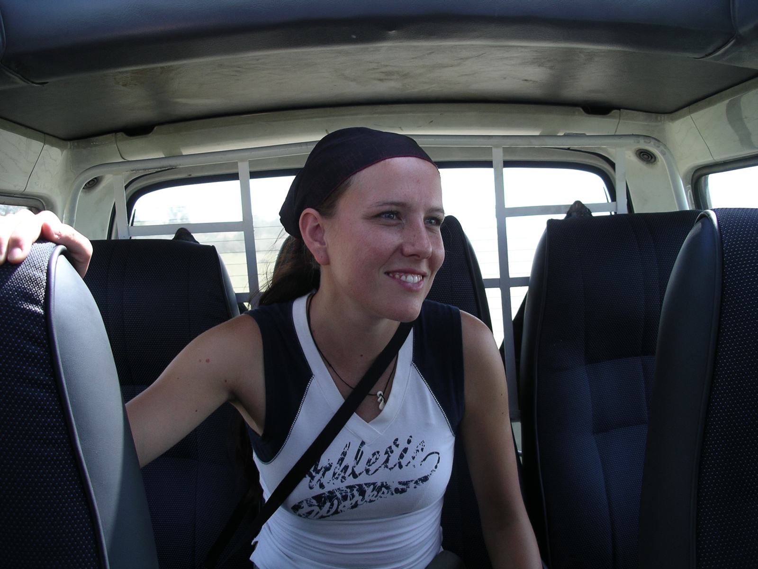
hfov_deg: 50.1
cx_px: 379
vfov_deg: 38.7
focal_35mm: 37
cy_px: 284
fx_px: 810
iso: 64
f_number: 2.8
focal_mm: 7.8
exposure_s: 1/250
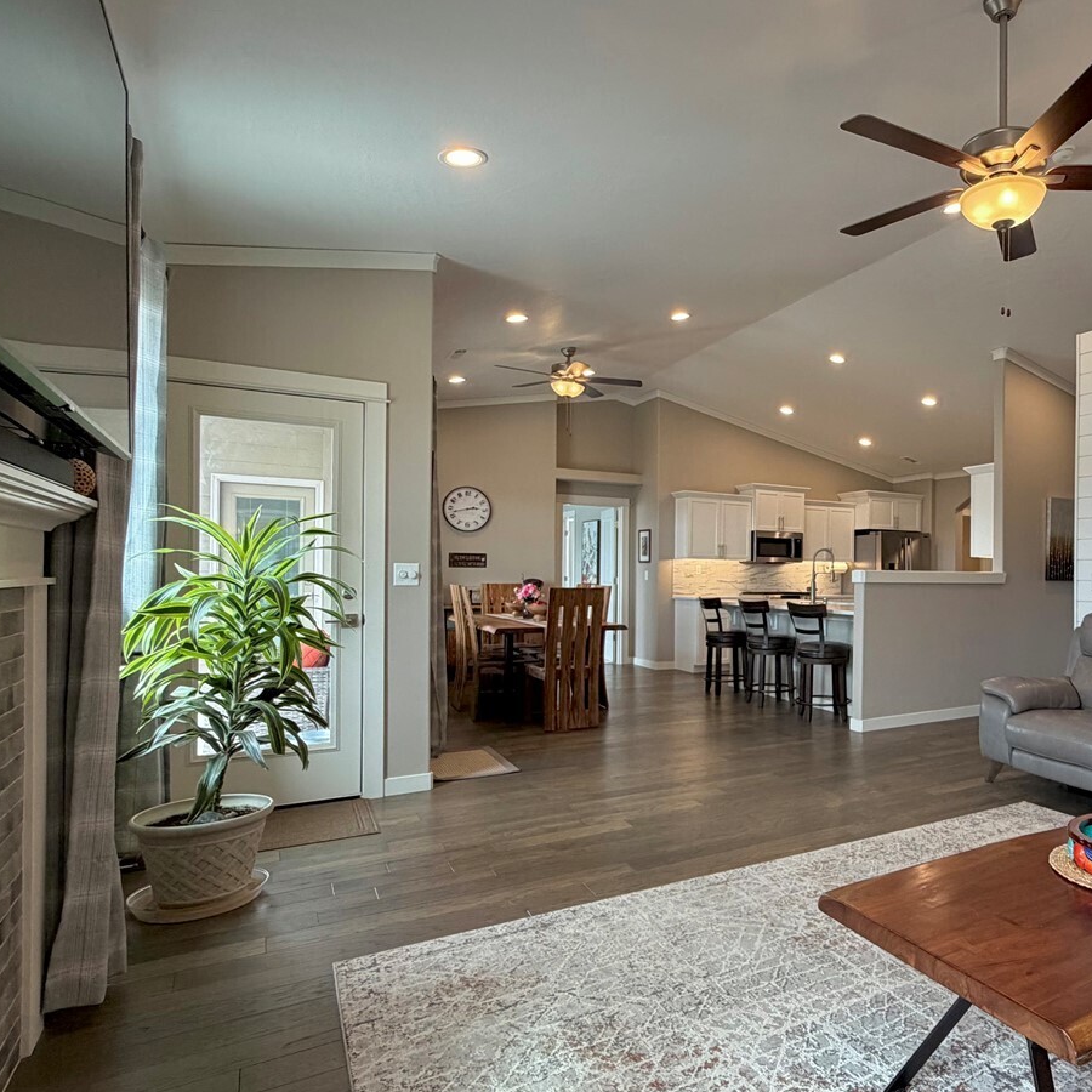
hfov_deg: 65.8
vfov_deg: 69.6
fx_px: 785
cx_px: 804
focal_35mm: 22
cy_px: 570
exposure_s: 1/120
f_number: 2.2
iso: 250
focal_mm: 2.22
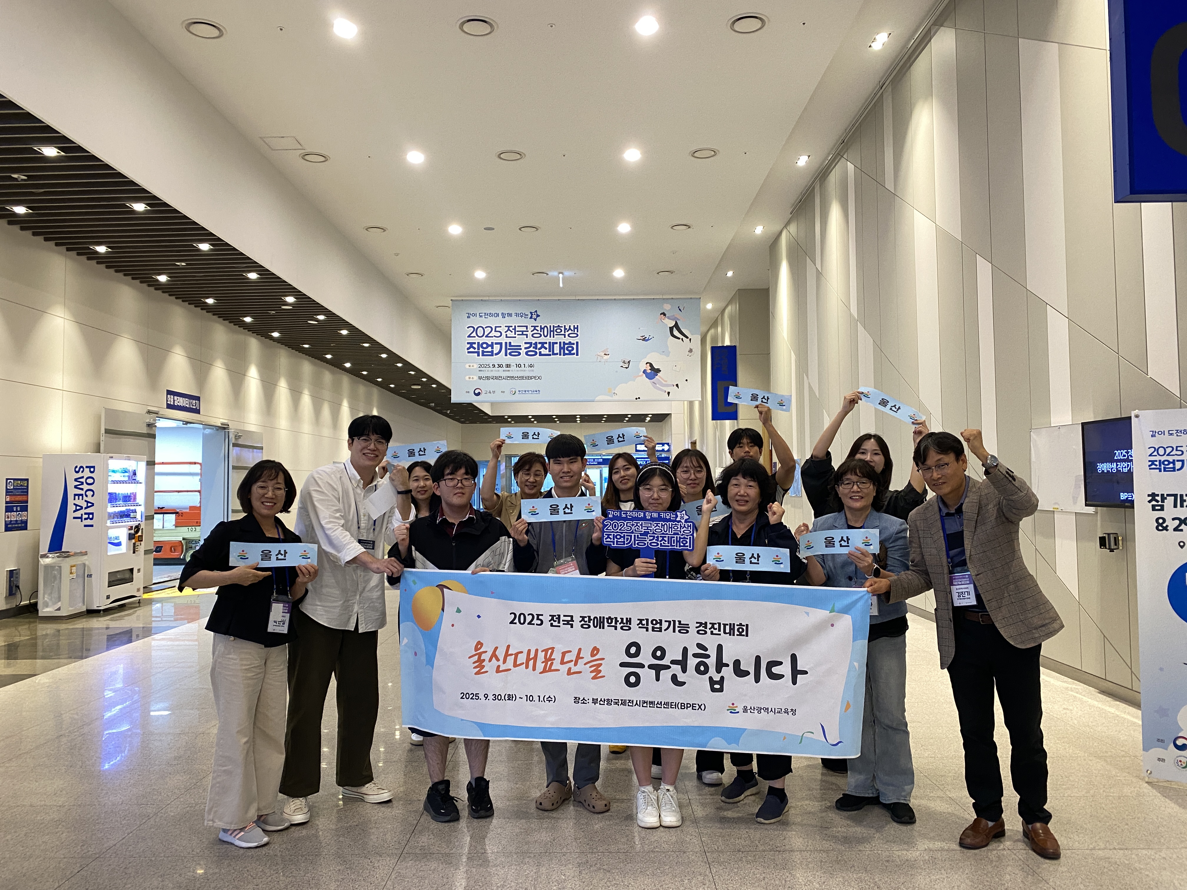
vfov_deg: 53.1
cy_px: 445
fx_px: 892
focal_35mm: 26
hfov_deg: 67.3
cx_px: 594
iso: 125
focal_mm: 4.25
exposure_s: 1/60
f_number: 1.8
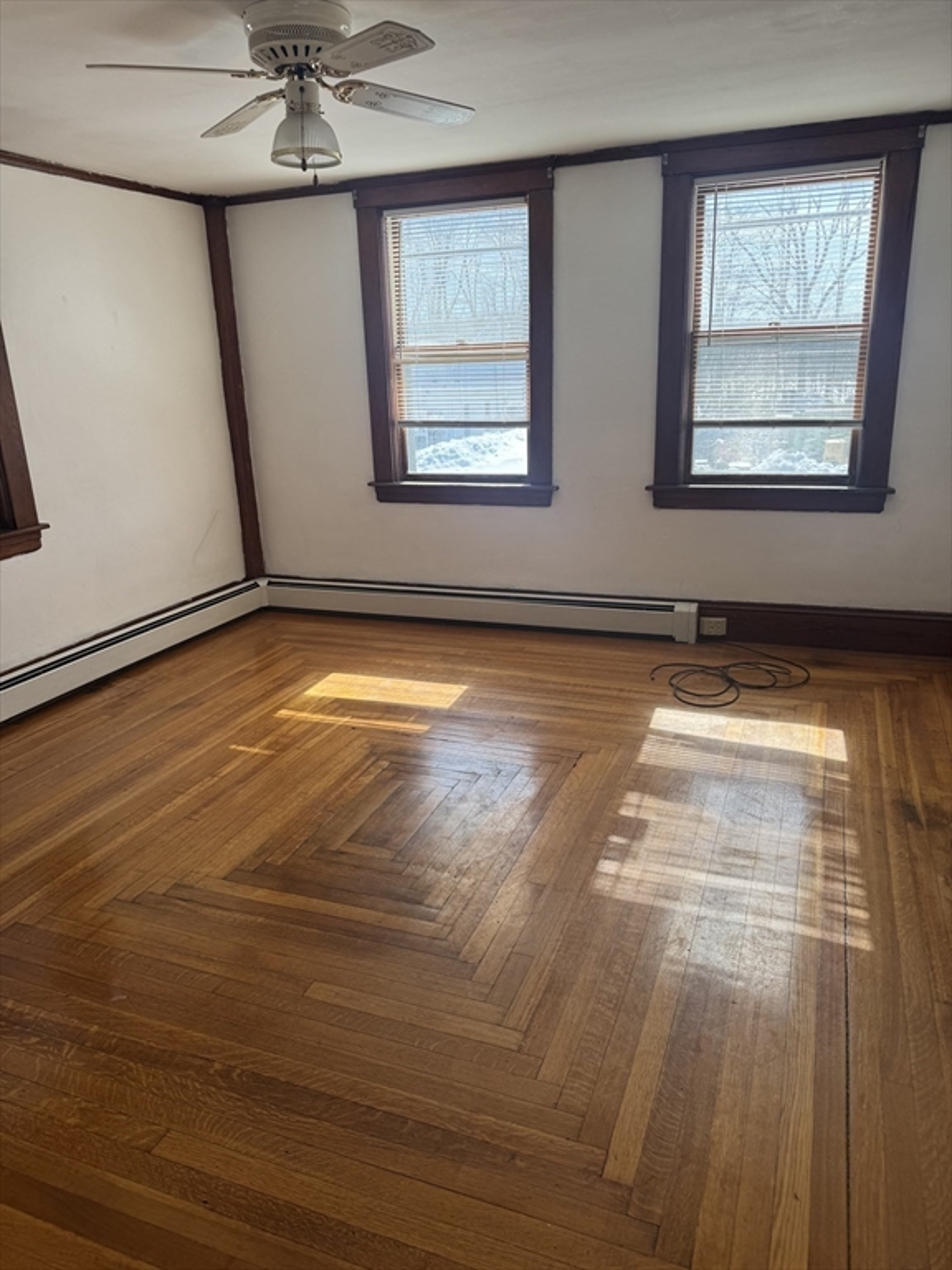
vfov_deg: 71.6
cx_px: 476
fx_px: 880
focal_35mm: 24
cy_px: 635
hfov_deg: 56.8
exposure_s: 1/621
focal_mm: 6.76
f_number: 1.78
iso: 80
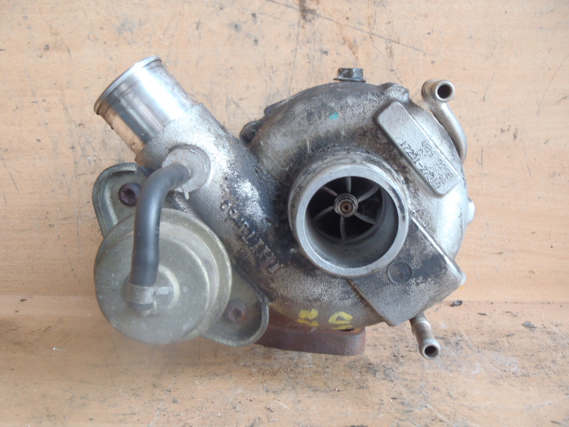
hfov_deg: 49.0
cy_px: 214
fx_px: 625
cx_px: 284
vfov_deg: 37.7
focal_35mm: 38
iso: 200
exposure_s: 1/13
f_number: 4.6
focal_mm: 6.83
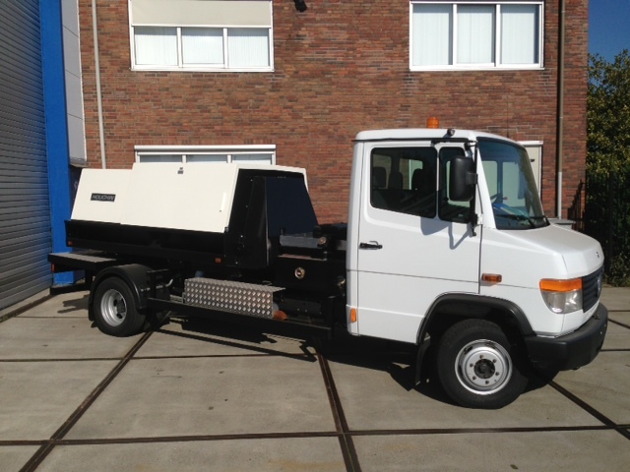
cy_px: 236
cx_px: 315
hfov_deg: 55.4
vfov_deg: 42.9
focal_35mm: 33
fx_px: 601
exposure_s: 1/3390
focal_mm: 4.13
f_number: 2.4
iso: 50
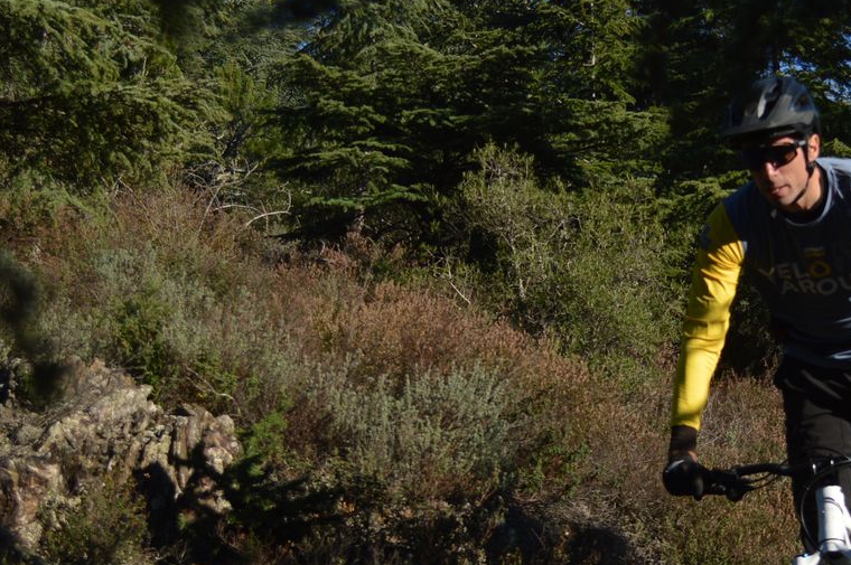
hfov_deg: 22.1
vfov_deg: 15.0
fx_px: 2149
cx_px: 671
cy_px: 275
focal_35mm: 91
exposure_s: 1/1000
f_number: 4
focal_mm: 24
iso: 100
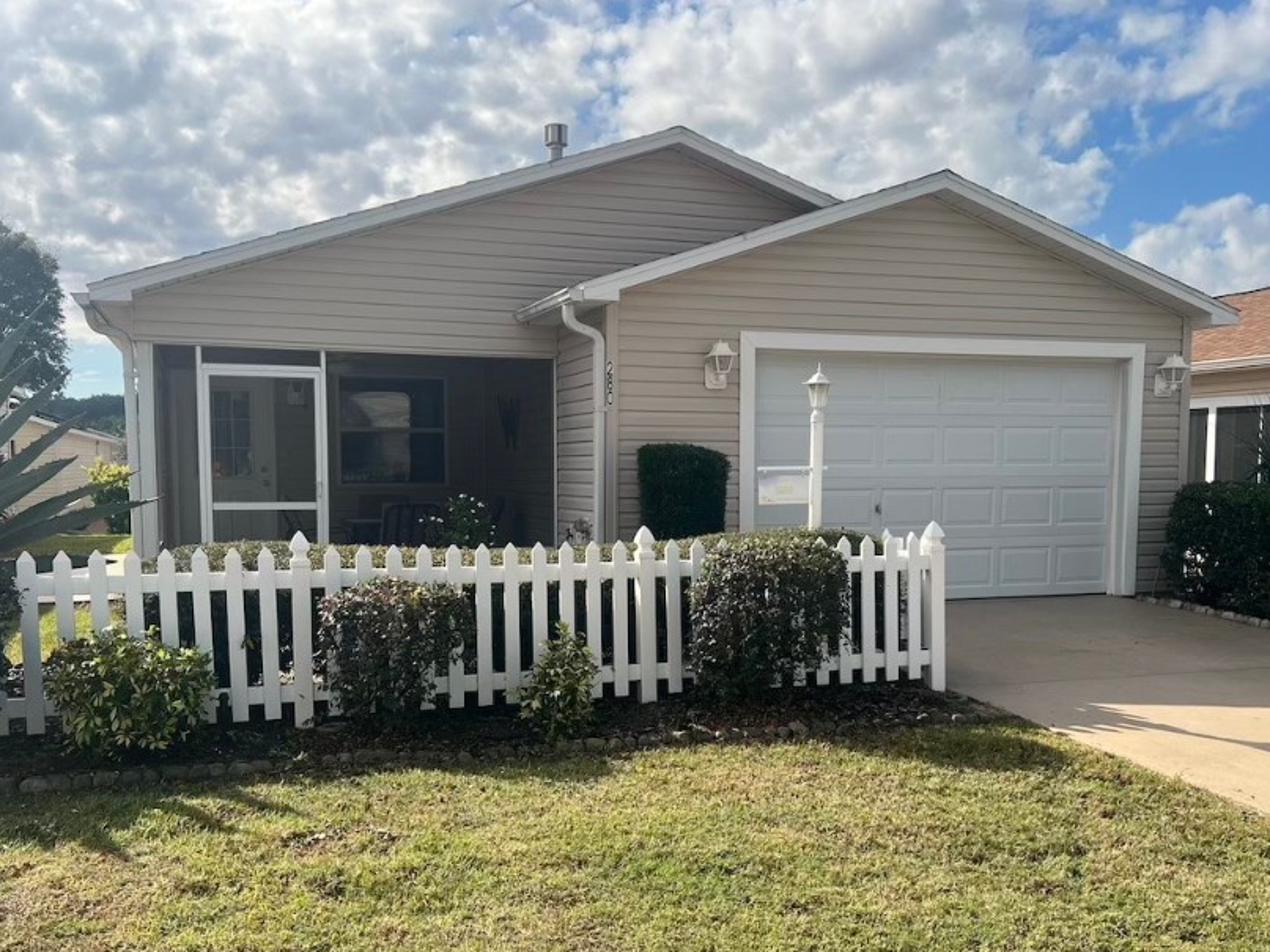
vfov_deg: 42.8
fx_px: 1211
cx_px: 615
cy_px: 555
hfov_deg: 55.3
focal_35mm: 33
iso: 50
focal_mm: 5.7
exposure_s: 1/4444
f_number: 1.5
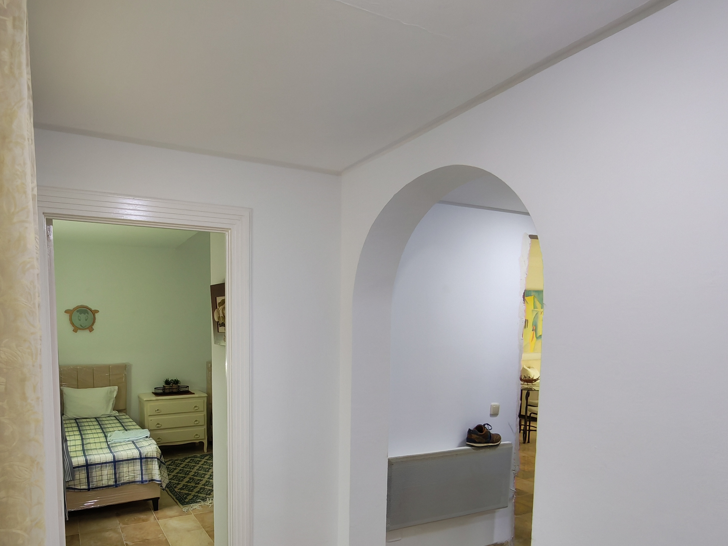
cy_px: 366
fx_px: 463
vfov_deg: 59.6
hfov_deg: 74.4
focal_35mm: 22
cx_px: 253
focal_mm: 1.96
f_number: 2.2
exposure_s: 1/50
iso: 348
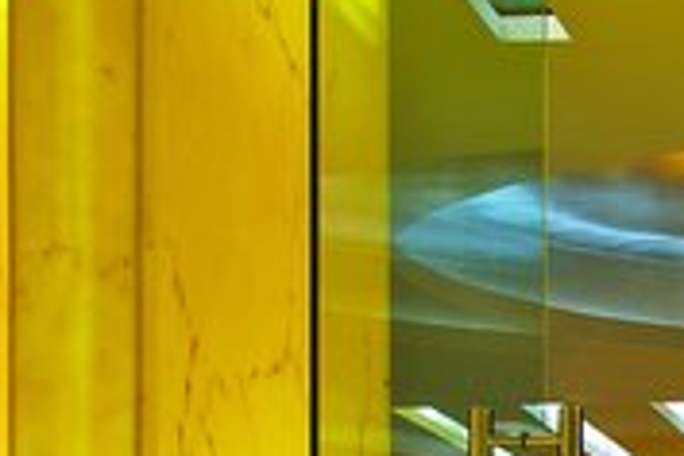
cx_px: 1051
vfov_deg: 7.6
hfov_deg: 11.2
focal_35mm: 176
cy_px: 725
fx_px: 3344
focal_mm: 26
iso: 250
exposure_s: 1/2.5
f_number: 11
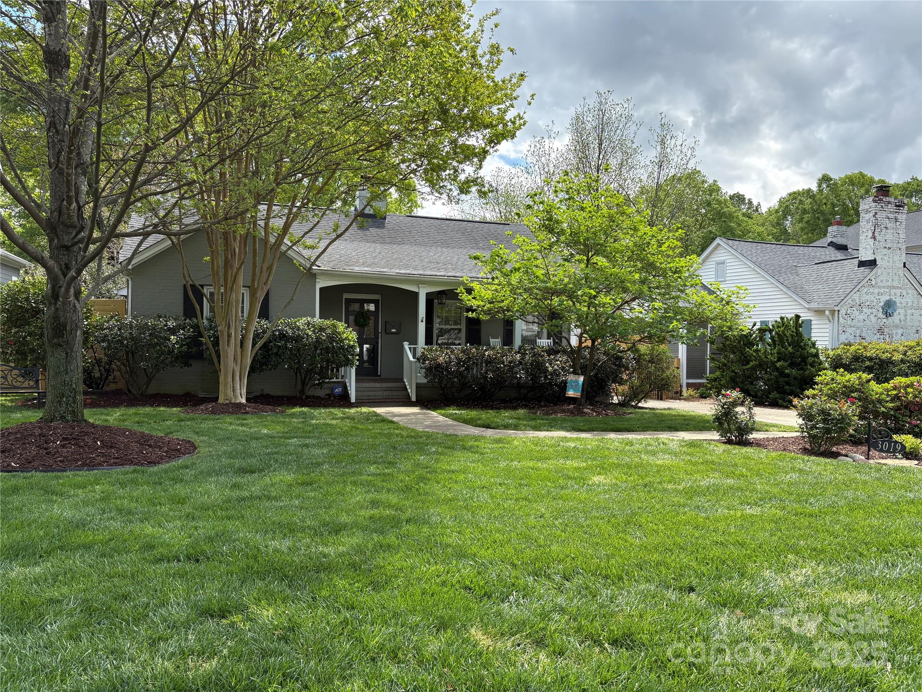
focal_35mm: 26
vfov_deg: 53.1
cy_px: 346
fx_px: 693
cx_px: 461
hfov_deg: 67.3
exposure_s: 1/1420
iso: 64
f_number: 1.6
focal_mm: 5.96
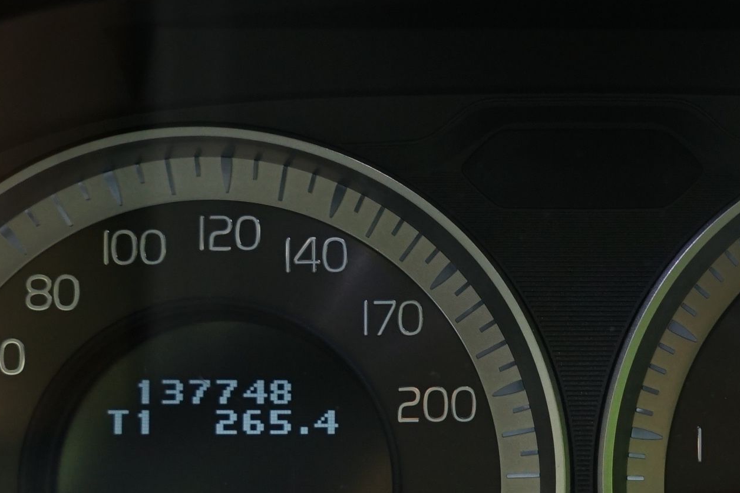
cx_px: 588
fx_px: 1932
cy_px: 446
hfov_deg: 21.4
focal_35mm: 94
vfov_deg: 14.4
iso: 800
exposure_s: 1/20
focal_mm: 30
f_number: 4.5
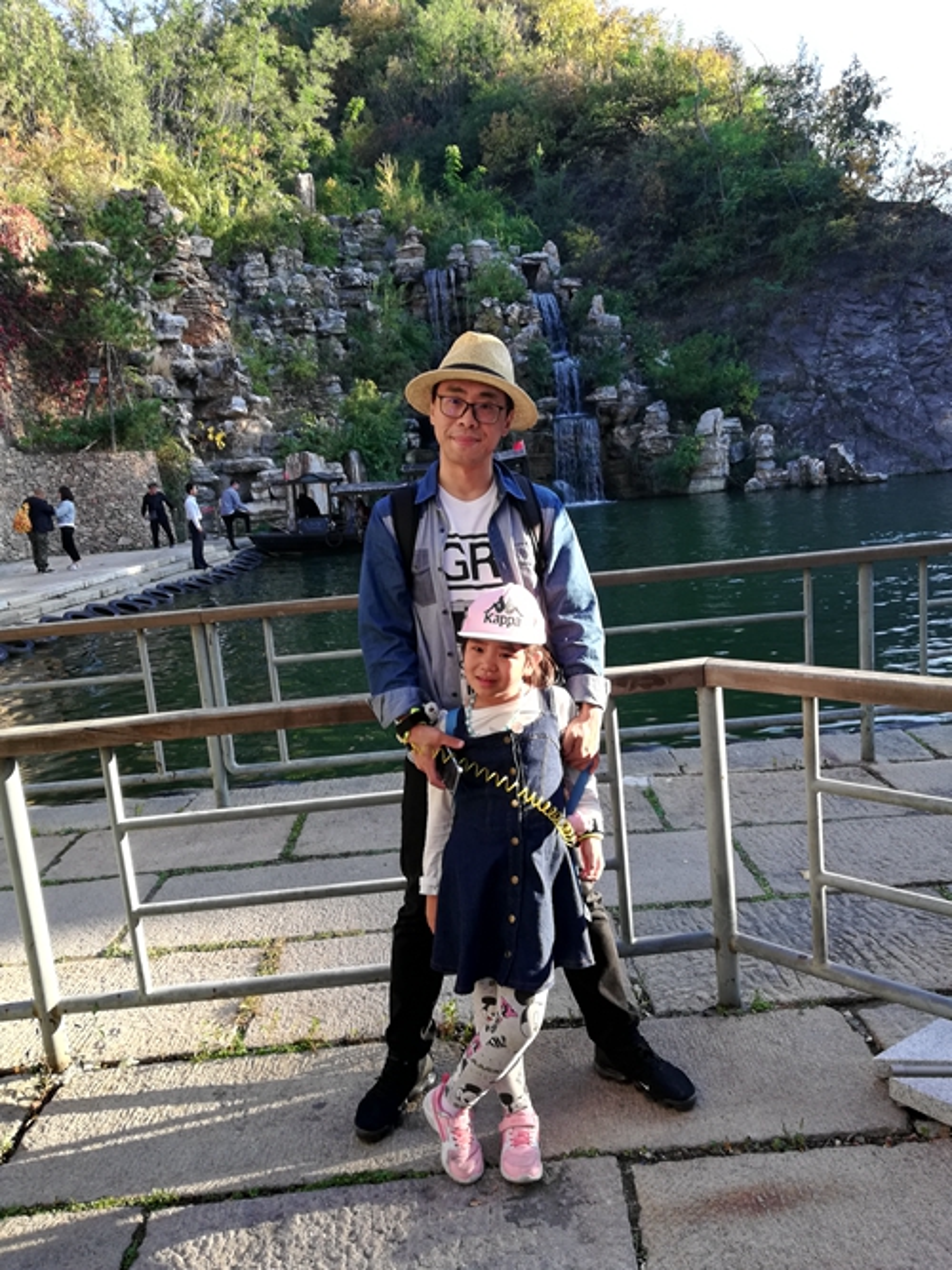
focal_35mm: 26
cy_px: 635
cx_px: 476
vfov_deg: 67.3
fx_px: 954
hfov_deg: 53.0
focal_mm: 3.83
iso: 80
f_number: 2.2
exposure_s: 1/100
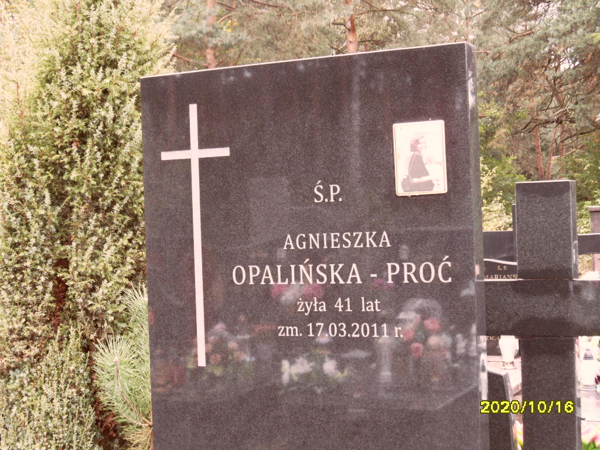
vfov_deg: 24.4
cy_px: 225
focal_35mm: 60
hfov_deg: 32.2
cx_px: 300
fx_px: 1040
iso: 120
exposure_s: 1/45
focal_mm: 10.3
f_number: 4
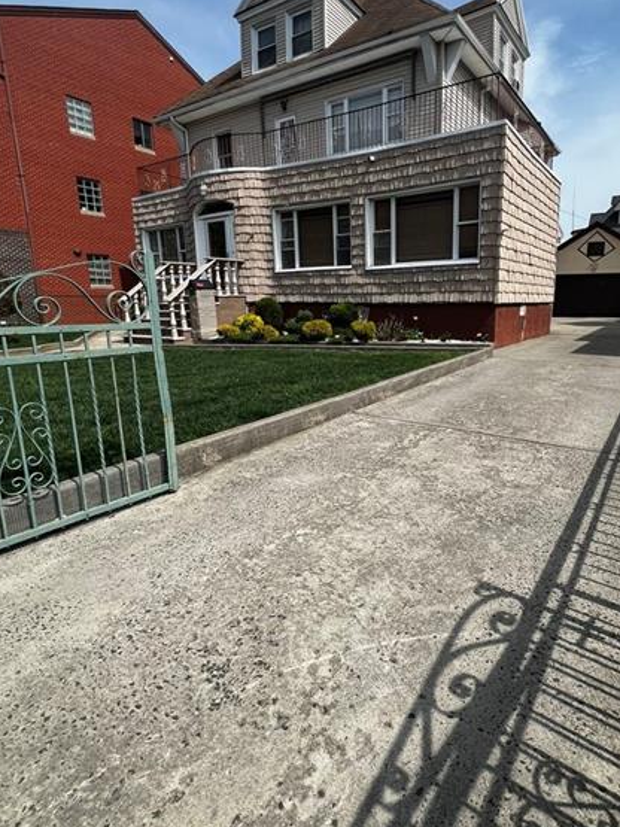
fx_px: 430
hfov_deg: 70.6
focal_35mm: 18
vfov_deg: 87.7
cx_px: 382
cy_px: 401
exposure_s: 1/2179
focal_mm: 1.57
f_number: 1.8
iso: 32
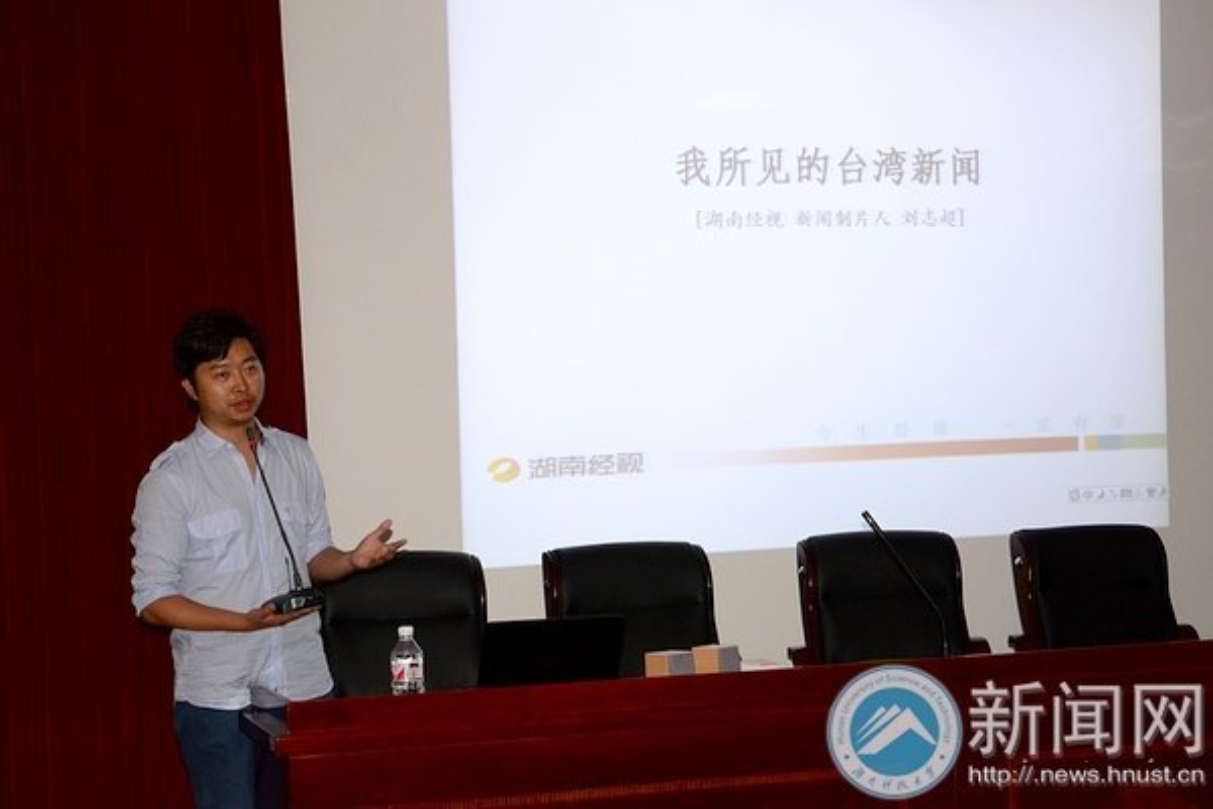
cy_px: 404
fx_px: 1920
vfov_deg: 23.8
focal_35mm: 57
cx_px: 606
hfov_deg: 35.1
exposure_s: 1/40
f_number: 4.8
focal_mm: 38
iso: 800
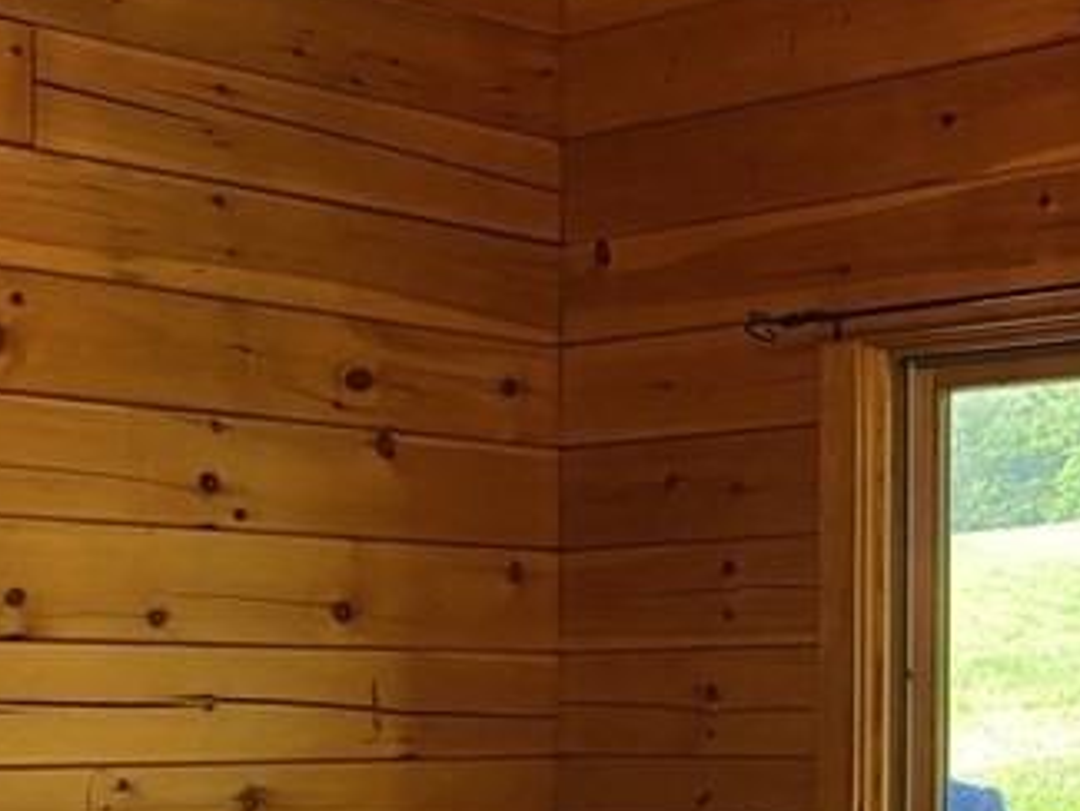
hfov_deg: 22.8
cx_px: 1117
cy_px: 641
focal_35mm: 82
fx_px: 2559
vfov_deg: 17.9
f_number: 1.8
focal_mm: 4.25
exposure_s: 1/60
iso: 100
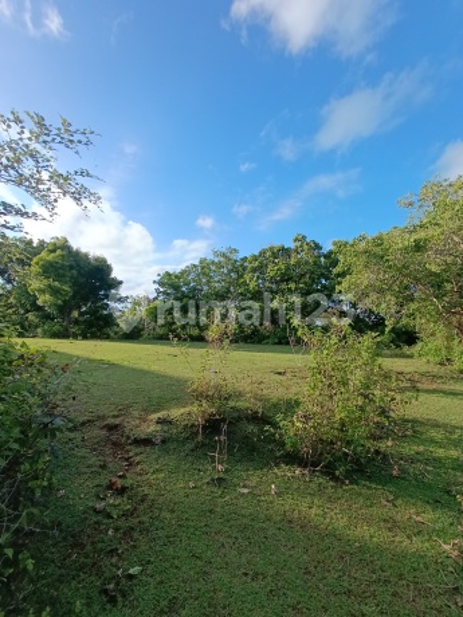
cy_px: 308
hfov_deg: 78.1
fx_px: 285
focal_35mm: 16
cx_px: 232
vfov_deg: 94.5
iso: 50
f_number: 2.2
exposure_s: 1/505
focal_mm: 1.65
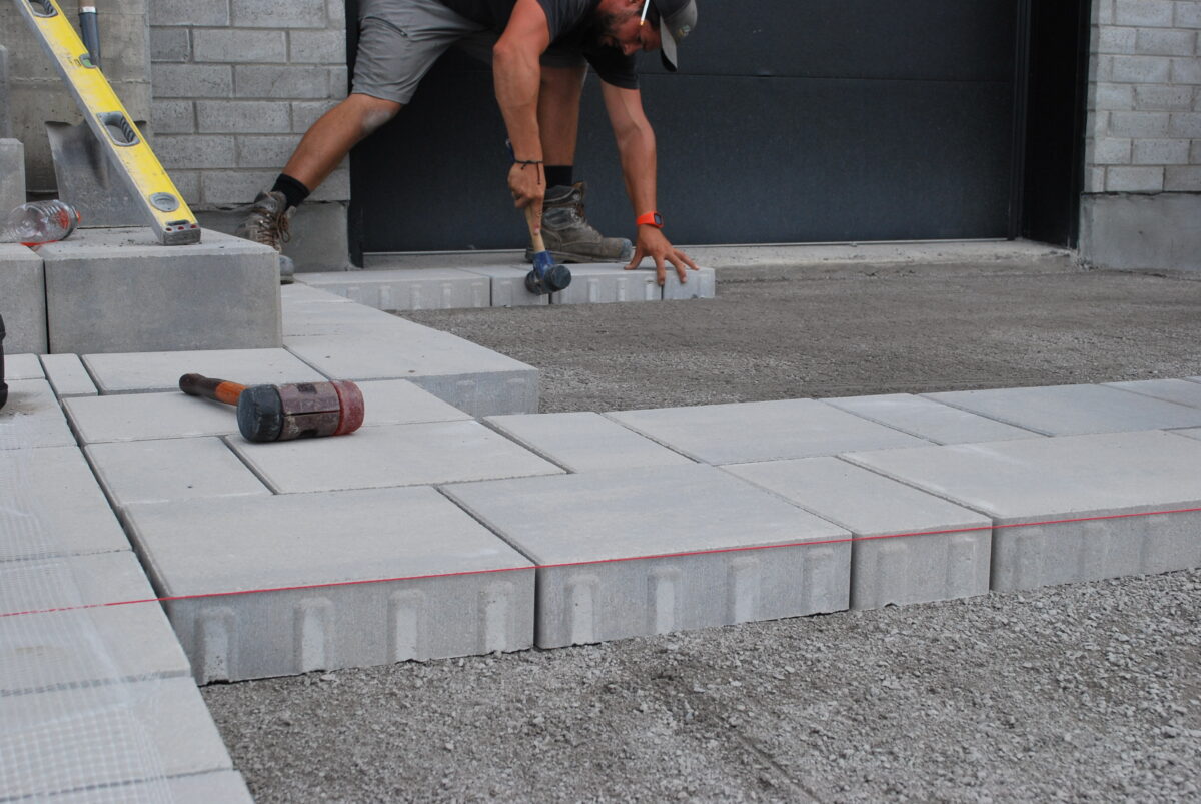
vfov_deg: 28.1
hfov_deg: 41.1
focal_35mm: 48
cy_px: 402
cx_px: 600
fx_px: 1603
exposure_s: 1/200
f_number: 10
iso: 200
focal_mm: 32
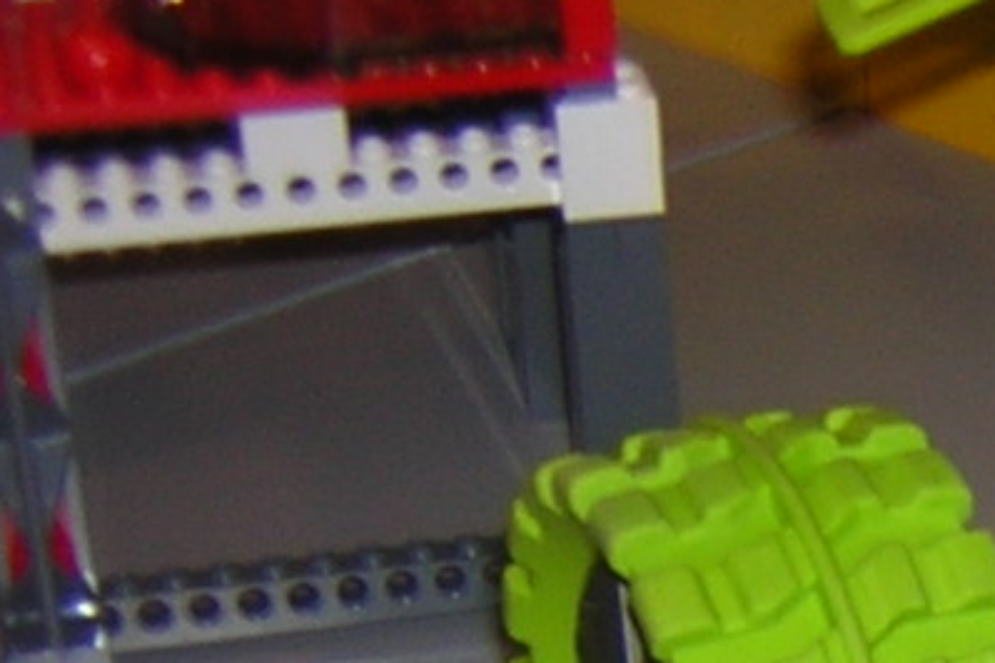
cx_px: 1883
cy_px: 1161
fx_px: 4146
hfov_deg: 12.3
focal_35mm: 150
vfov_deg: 8.8
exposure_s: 1/60.1
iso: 100
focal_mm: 4.7
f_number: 2.6
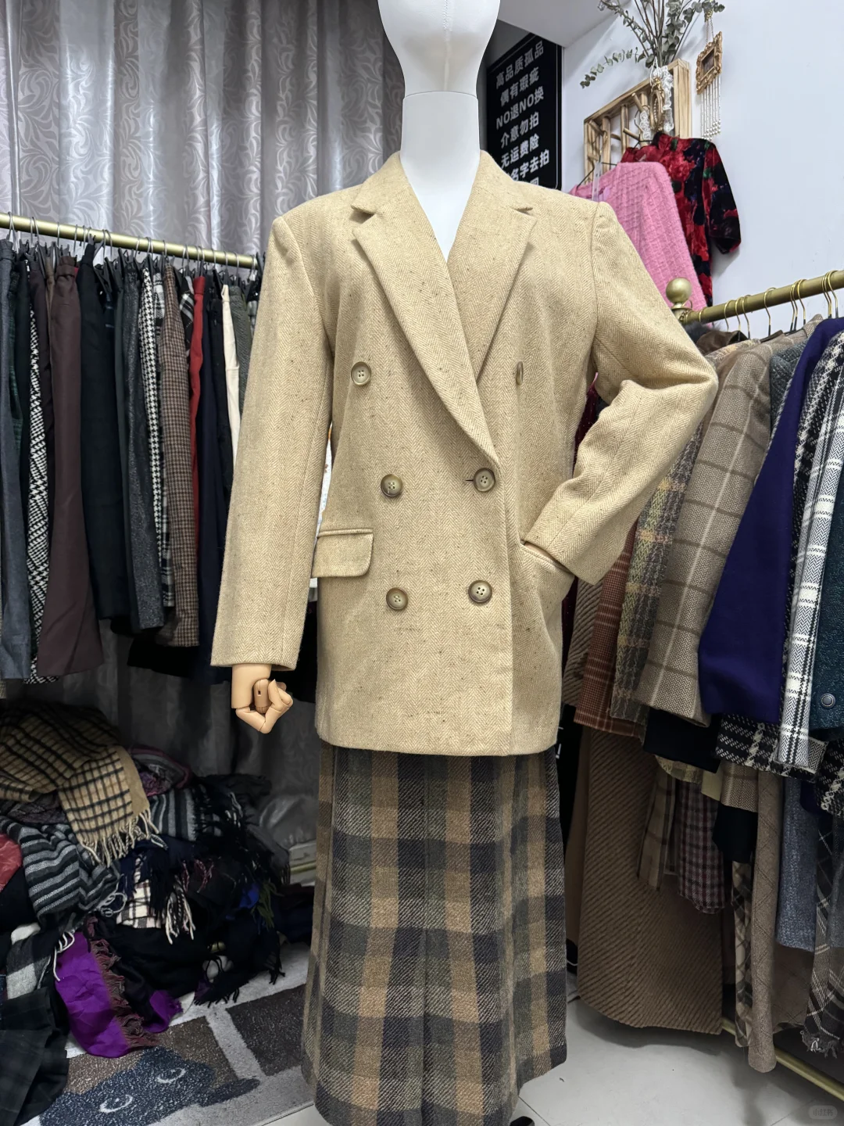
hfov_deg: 56.8
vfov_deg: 71.6
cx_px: 422
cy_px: 563
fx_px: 780
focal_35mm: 24
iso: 640
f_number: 1.78
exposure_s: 1/60
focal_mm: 6.76
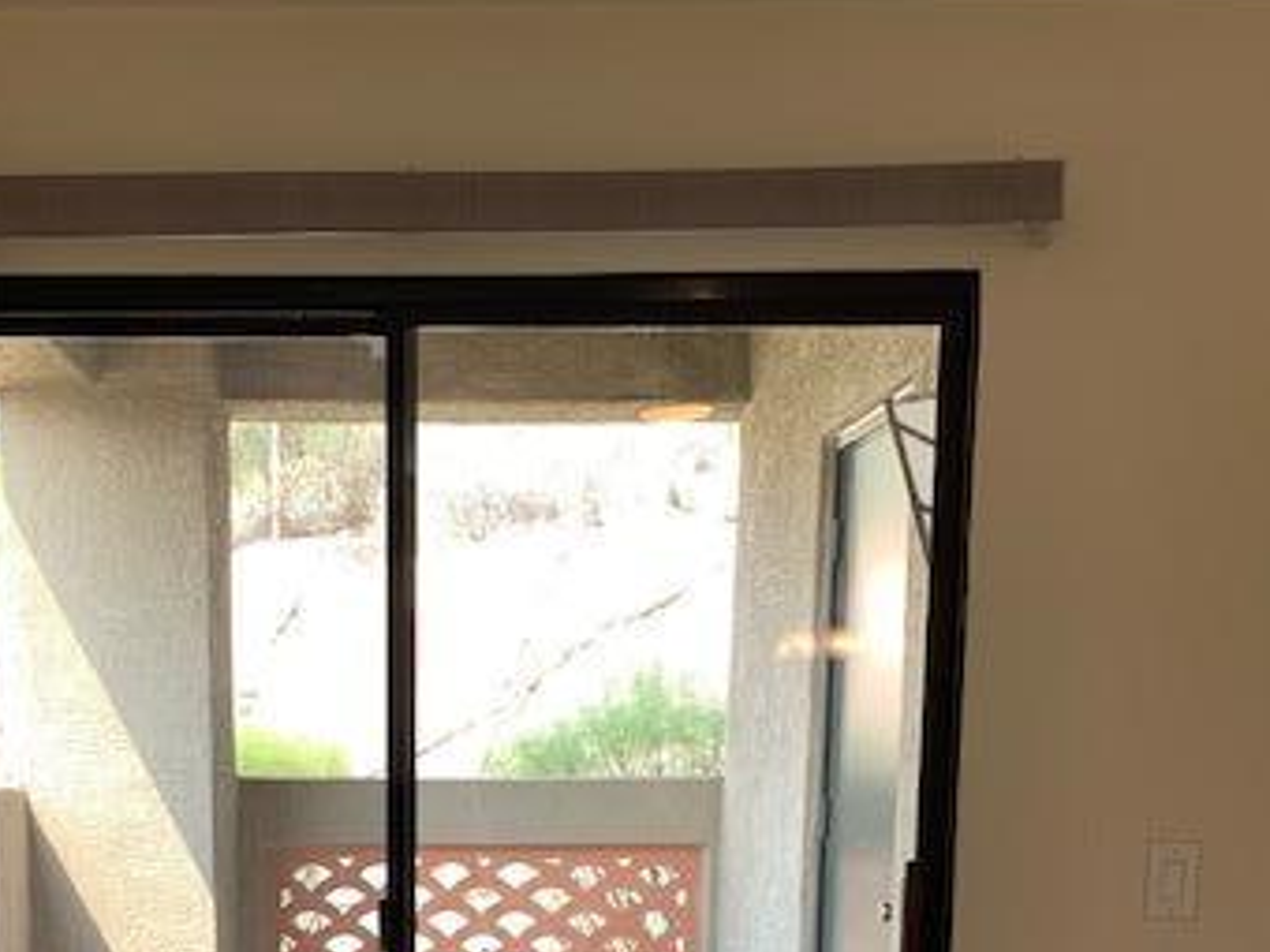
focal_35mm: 49
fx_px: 1798
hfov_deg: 38.4
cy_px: 1027
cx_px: 396
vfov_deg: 27.4
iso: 25
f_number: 1.8
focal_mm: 4.25
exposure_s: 1/120
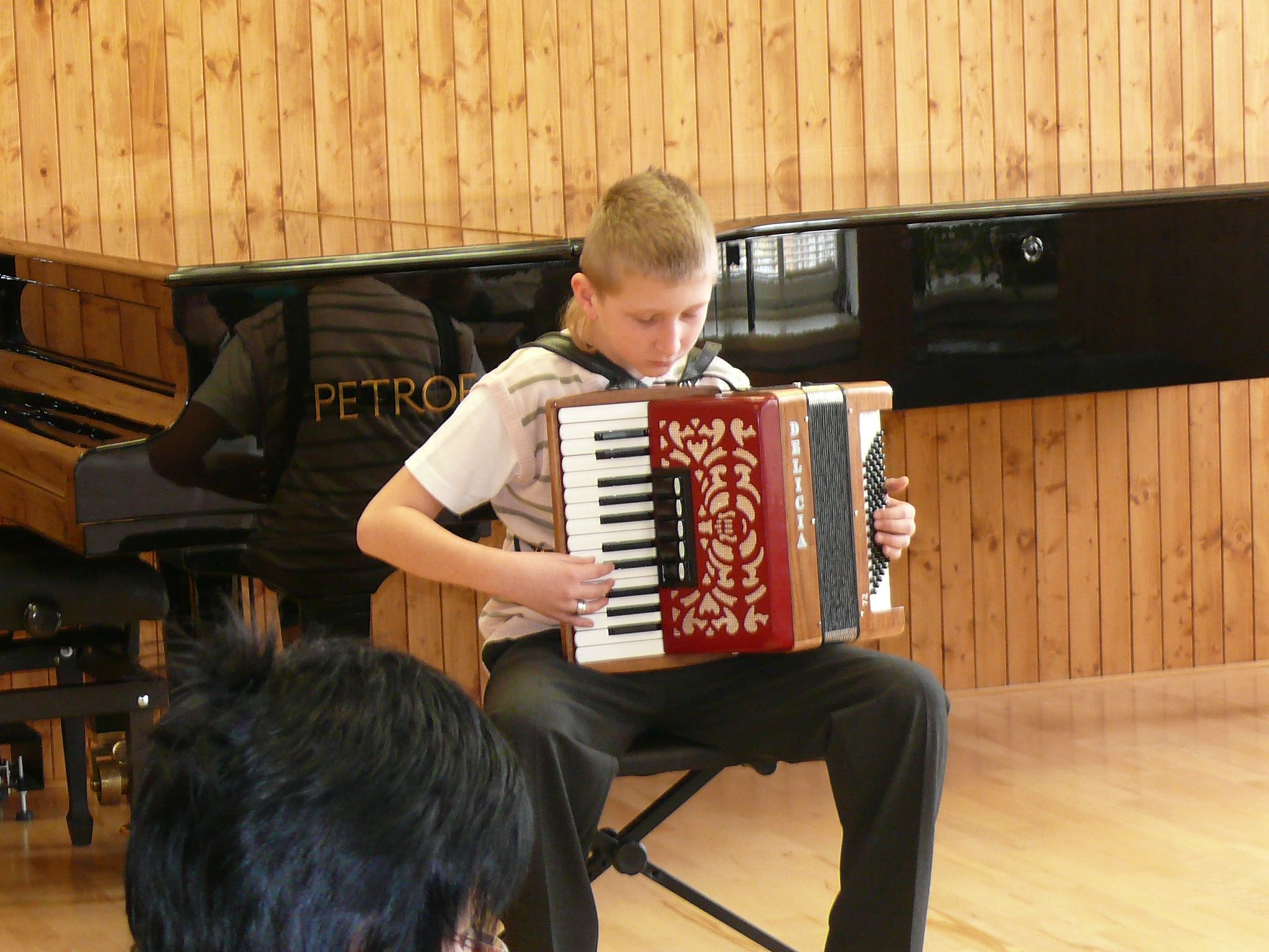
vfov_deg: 13.7
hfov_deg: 18.2
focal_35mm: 108
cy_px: 476
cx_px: 634
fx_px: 3959
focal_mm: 13.8
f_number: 3.2
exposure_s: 1/30
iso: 200
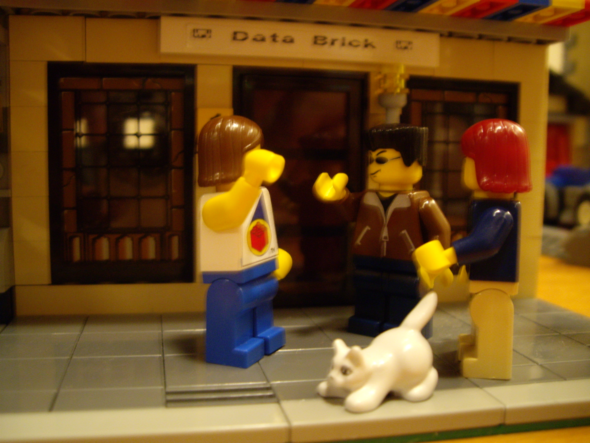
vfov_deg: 37.7
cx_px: 295
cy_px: 222
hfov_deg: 49.0
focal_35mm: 38
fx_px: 648
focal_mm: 6.2
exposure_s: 1/5
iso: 200
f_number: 2.7
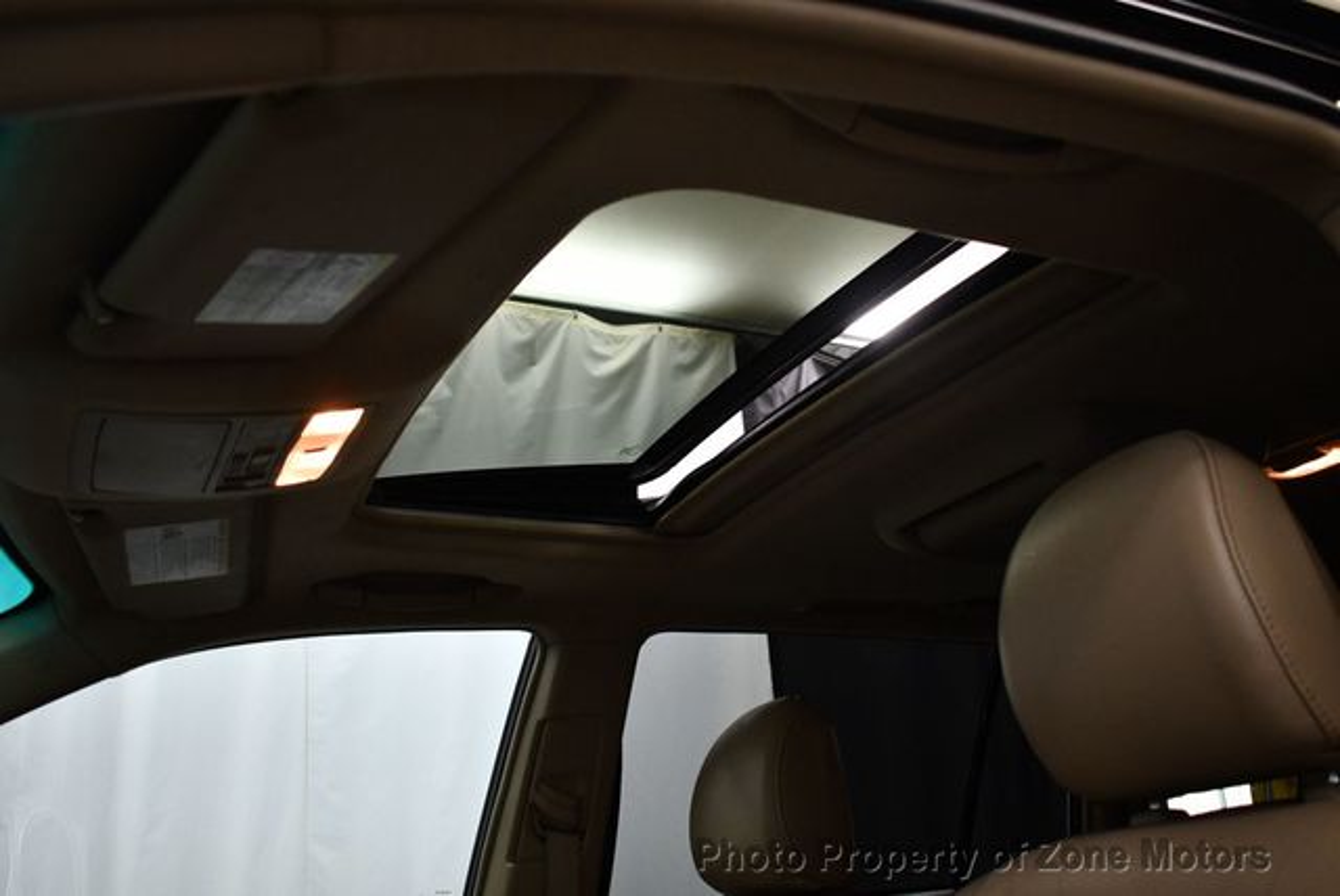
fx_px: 1341
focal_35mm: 36
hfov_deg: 53.1
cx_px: 670
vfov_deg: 36.9
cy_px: 448
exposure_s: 1/125
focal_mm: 18
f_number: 3.5
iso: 800
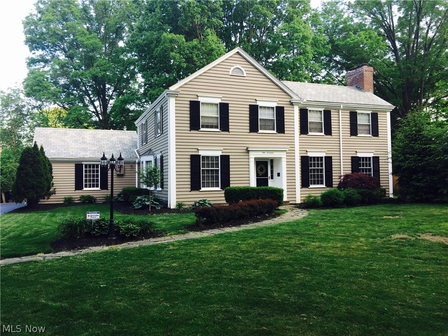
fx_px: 375
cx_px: 224
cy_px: 168
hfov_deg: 61.7
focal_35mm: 29
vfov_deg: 48.2
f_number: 2.2
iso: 32
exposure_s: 1/60
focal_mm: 4.15
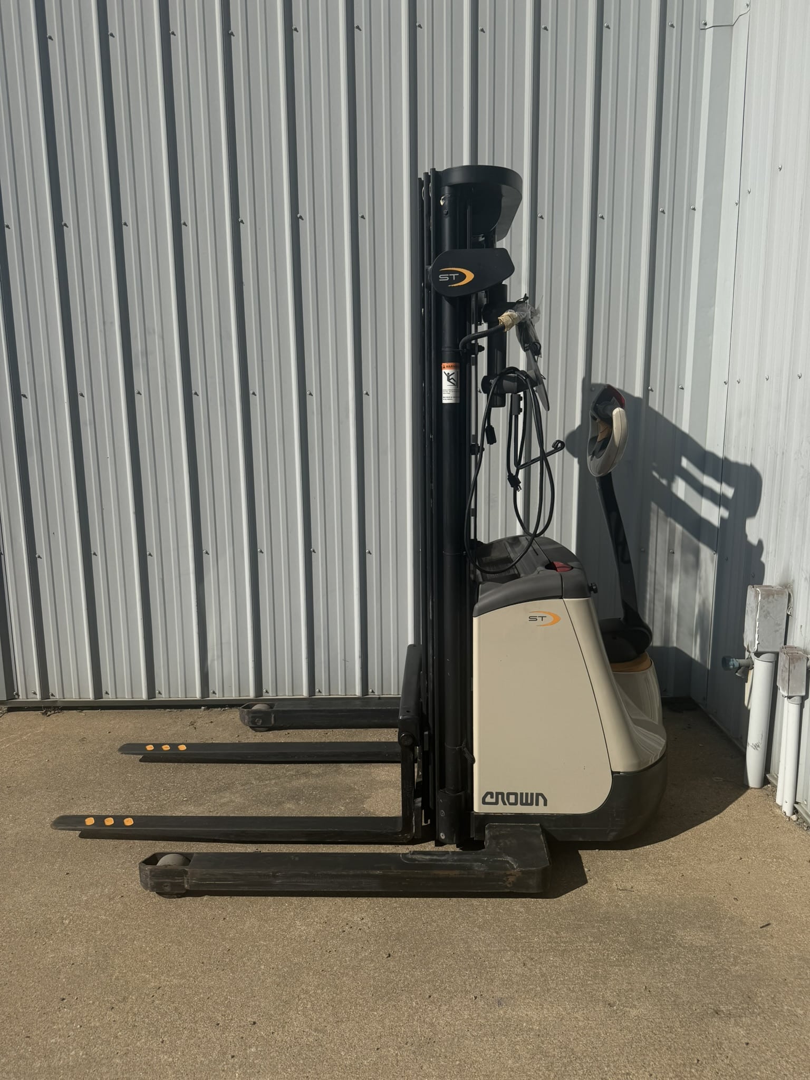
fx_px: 749
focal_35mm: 24
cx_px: 405
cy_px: 540
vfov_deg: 71.6
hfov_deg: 56.8
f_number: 1.78
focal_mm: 6.76
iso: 80
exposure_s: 1/9009
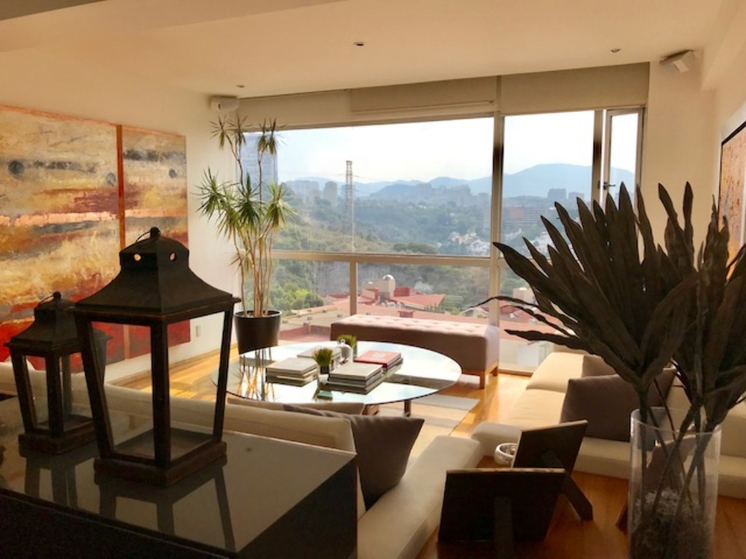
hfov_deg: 63.4
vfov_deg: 49.7
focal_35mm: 28
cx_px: 373
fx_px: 603
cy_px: 280
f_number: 1.8
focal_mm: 3.99
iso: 20
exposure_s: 1/833
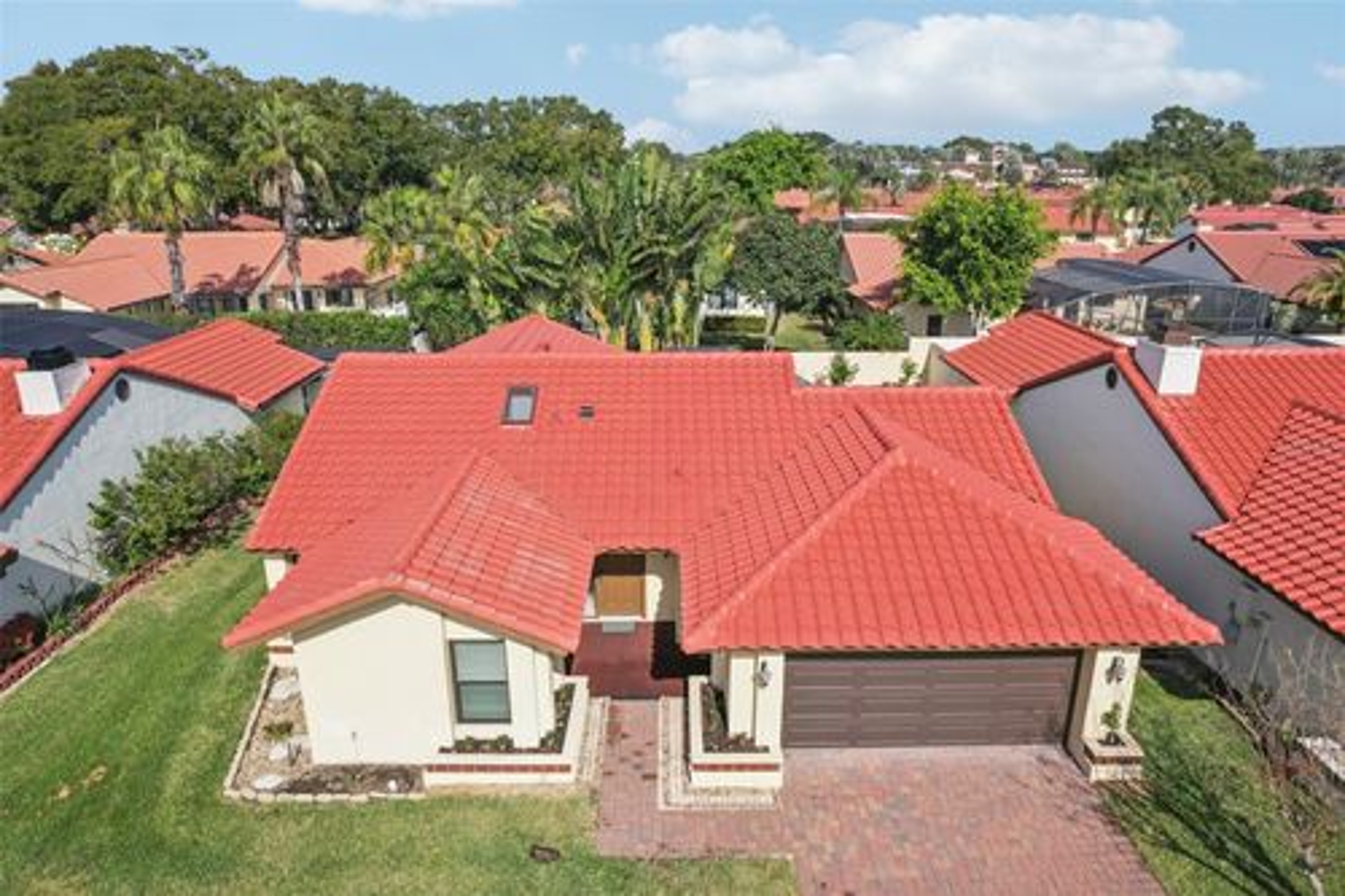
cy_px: 448
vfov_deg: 57.2
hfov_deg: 78.6
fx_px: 822
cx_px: 672
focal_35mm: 22
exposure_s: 1/2500
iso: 100
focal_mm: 8.4
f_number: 2.8
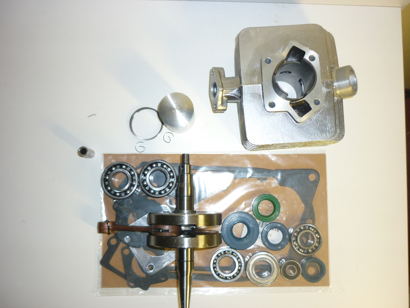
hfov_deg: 55.4
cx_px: 205
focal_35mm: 33
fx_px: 391
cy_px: 154
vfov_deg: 42.9
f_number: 2.8
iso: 100
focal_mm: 5.5
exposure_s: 1/30
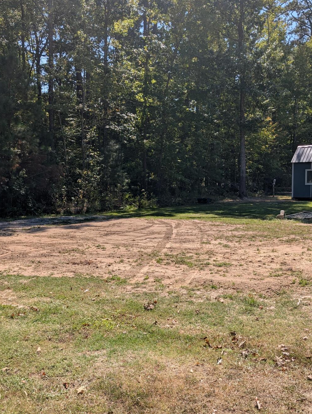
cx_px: 161
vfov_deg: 51.2
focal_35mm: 36
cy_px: 225
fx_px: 432
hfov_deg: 39.7
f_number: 1.68
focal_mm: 6.9
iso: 19
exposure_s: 1/1058
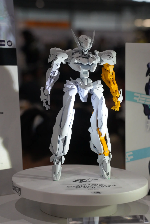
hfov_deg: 15.2
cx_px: 75
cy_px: 112
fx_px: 561
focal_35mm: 90
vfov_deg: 22.6
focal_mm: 60
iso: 1250
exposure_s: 1/160
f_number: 5
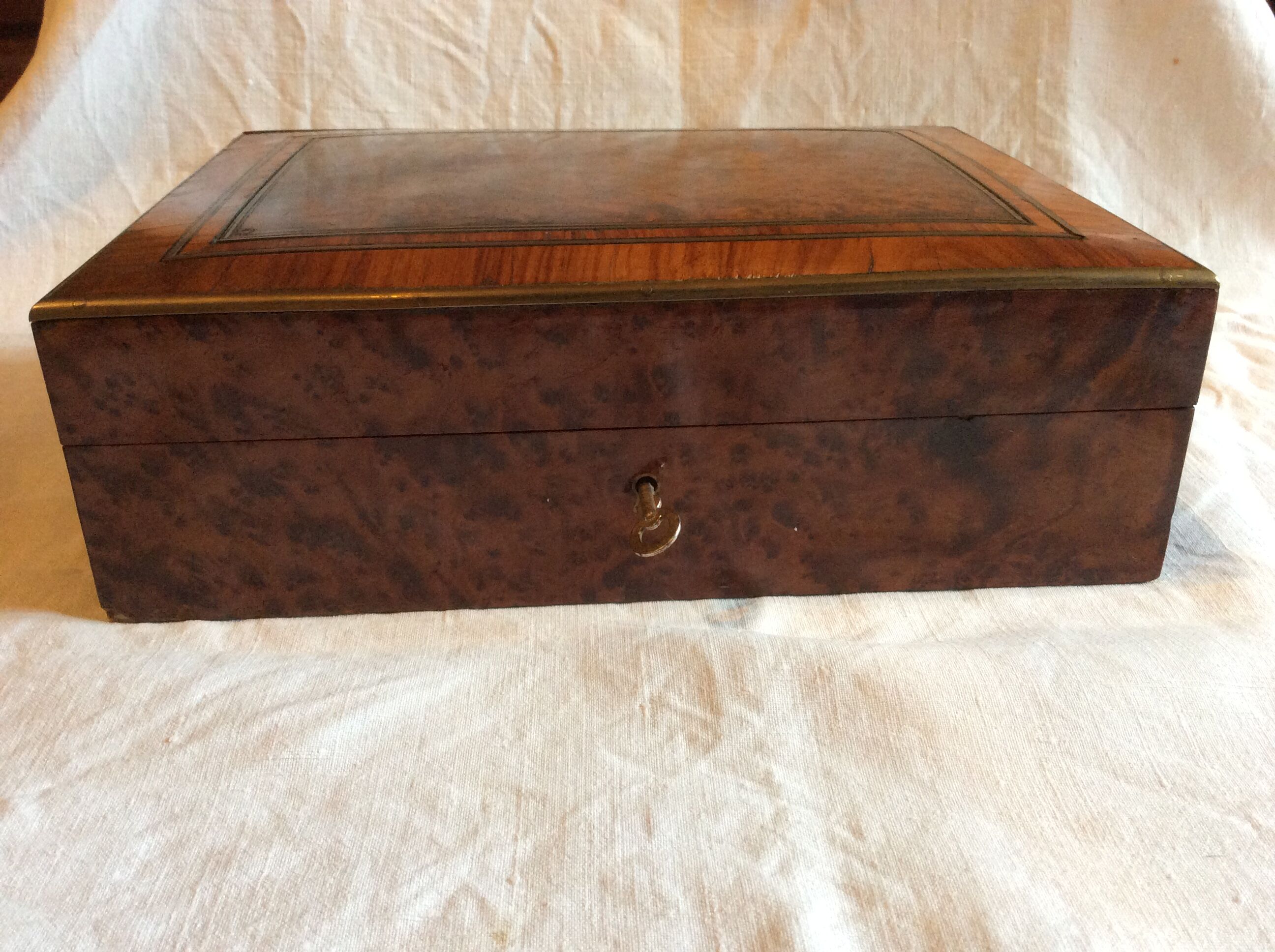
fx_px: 1177
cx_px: 638
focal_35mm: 32
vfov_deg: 44.1
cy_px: 476
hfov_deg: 56.9
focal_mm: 3.3
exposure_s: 1/25
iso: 160
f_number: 2.4
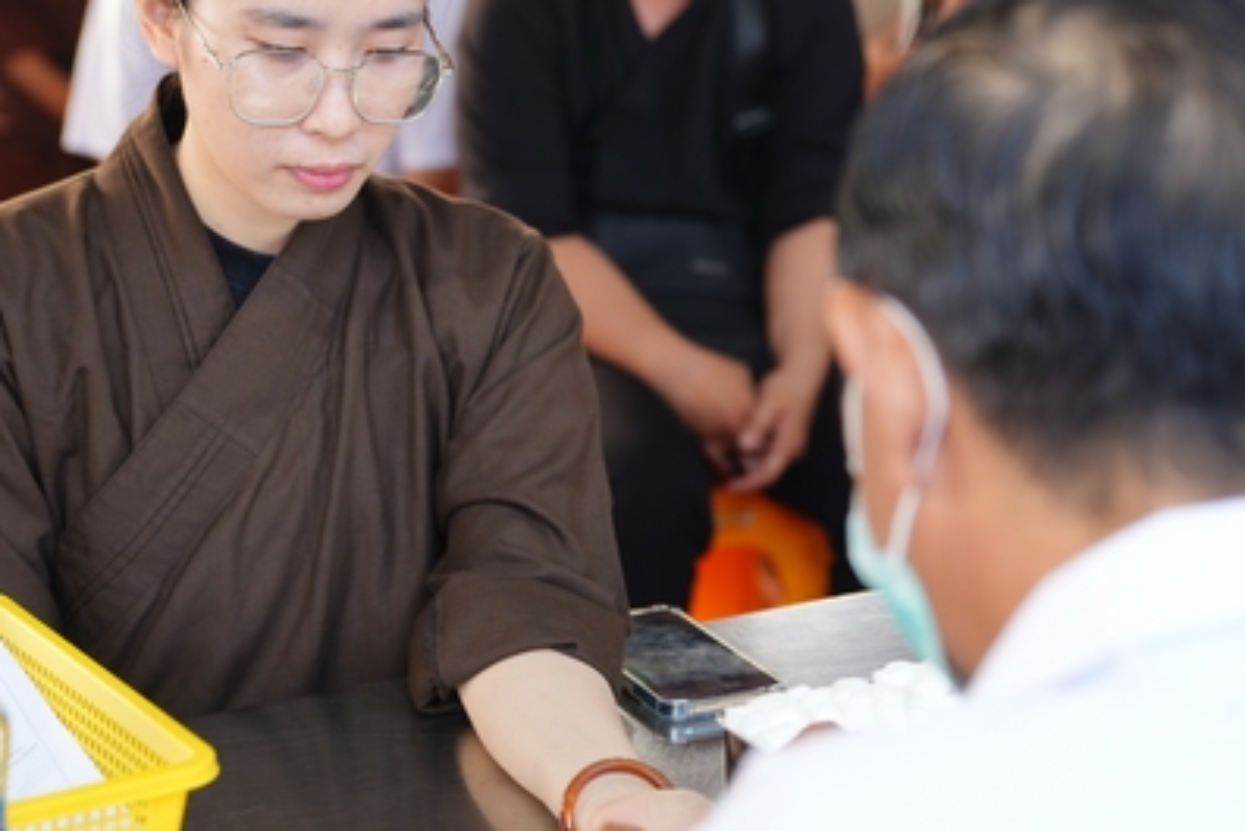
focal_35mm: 90
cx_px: 640
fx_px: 3113
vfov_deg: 15.2
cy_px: 359
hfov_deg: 22.6
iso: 400
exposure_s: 1/100
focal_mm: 55
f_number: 2.8
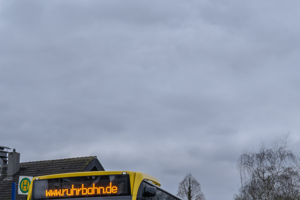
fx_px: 609
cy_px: 170
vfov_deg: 18.5
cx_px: 168
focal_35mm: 73
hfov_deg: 27.7
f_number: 13
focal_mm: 23
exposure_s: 1/40
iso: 200
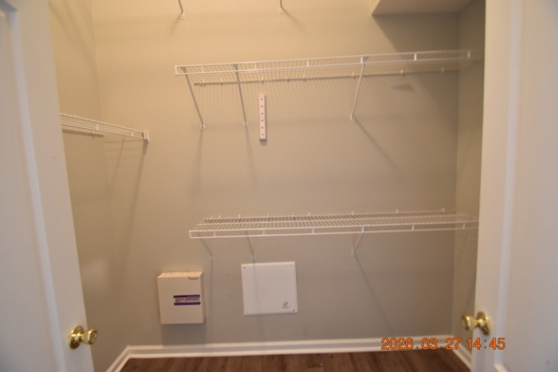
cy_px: 186
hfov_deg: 100.4
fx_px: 232
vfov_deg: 77.3
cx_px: 279
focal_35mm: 15
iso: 800
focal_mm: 10
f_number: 3.5
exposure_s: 1/6
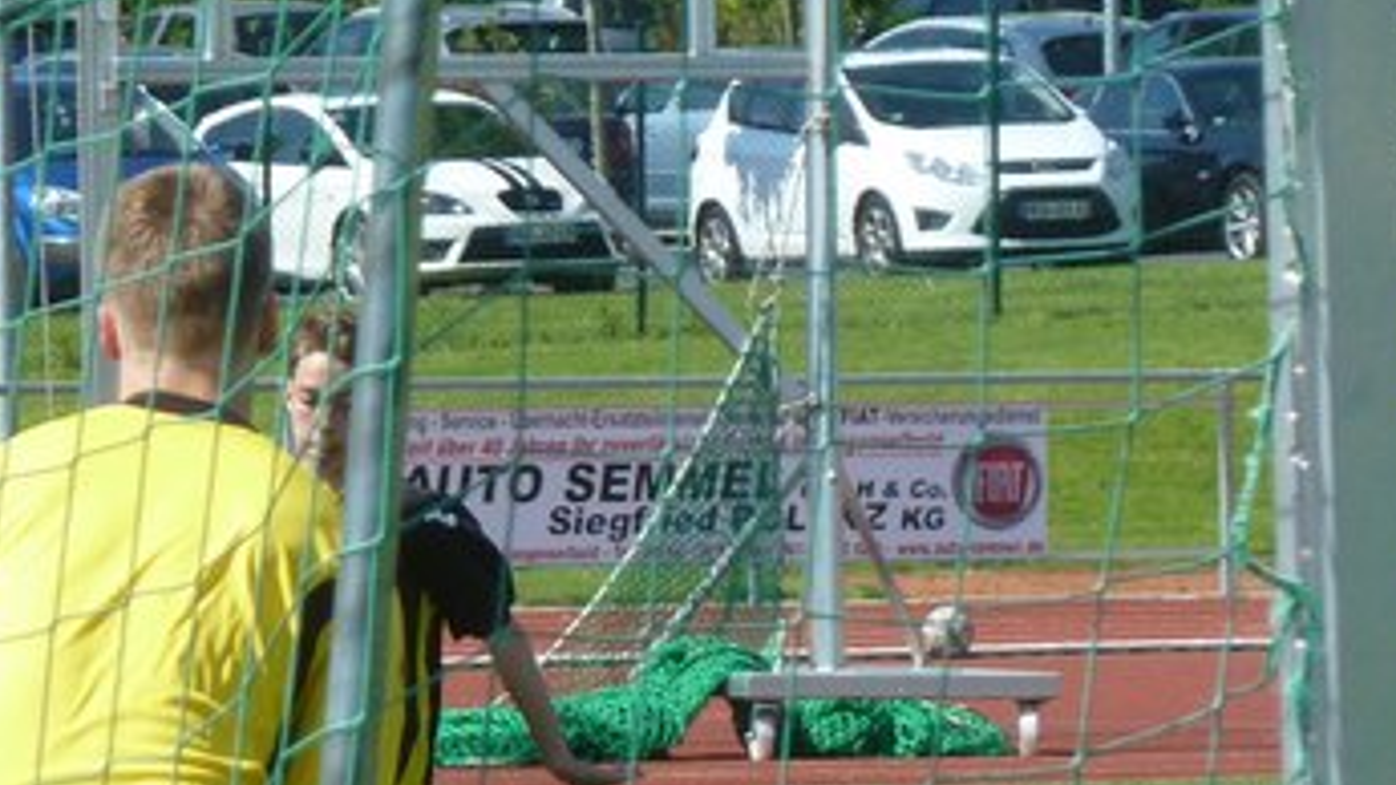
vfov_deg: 2.3
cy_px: 516
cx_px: 732
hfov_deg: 4.0
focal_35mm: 535
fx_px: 19802
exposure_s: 1/800
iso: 160
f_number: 4.7
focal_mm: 39.7
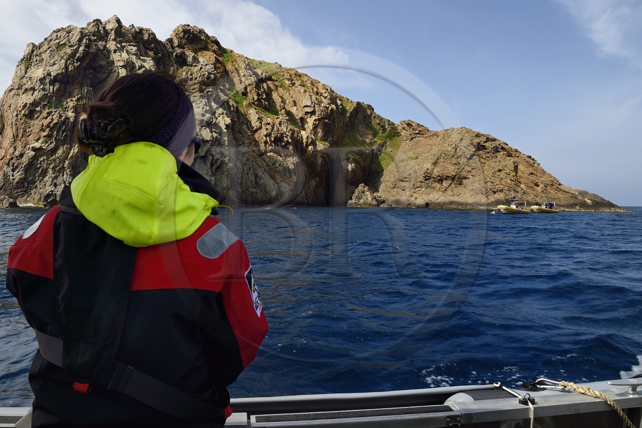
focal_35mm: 24
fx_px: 428
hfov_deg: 73.8
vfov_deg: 53.1
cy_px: 214
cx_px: 321
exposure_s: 1/160
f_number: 16
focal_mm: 24
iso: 200
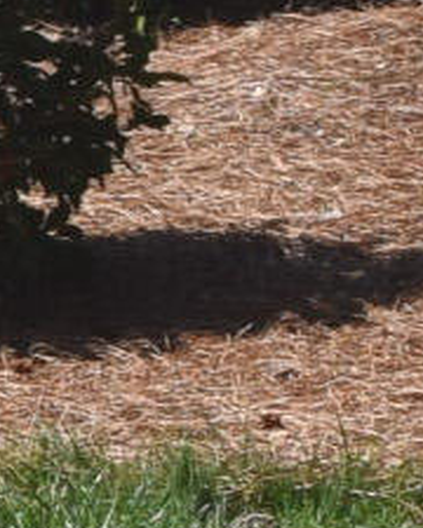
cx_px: -1479
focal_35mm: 280
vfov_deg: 6.6
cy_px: -718
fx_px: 4382
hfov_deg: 4.8
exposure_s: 1/320
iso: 200
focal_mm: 24
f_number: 9
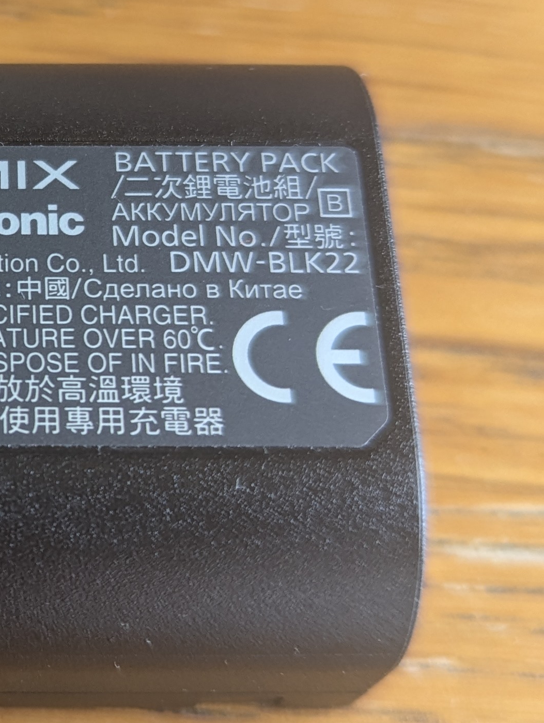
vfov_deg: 27.6
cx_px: -109
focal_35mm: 70
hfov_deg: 19.8
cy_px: 248
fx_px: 1463
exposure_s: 1/100
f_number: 1.85
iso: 169
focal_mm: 6.81
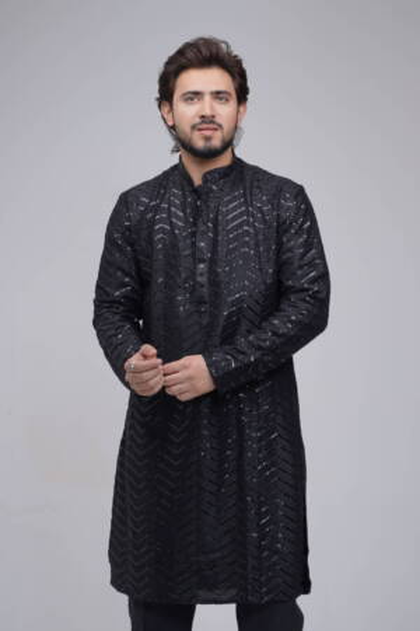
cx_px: 210
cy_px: 316
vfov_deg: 19.8
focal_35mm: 103
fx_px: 1802
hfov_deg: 13.3
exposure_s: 1/100
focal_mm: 69
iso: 200
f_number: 5
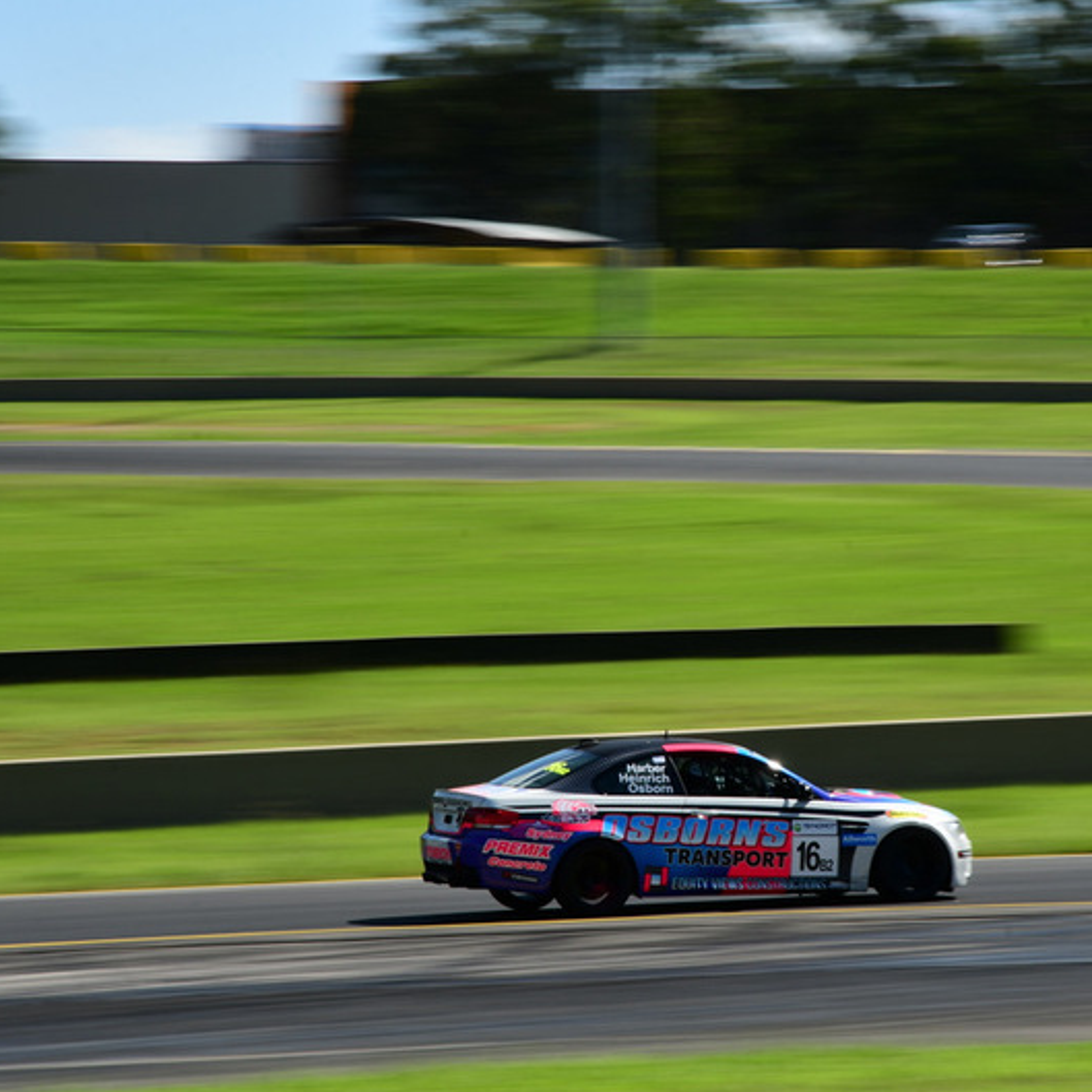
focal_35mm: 145
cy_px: 549
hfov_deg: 12.1
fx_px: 5162
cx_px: 733
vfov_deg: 12.1
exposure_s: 1/50
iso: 100
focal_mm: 75
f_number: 20
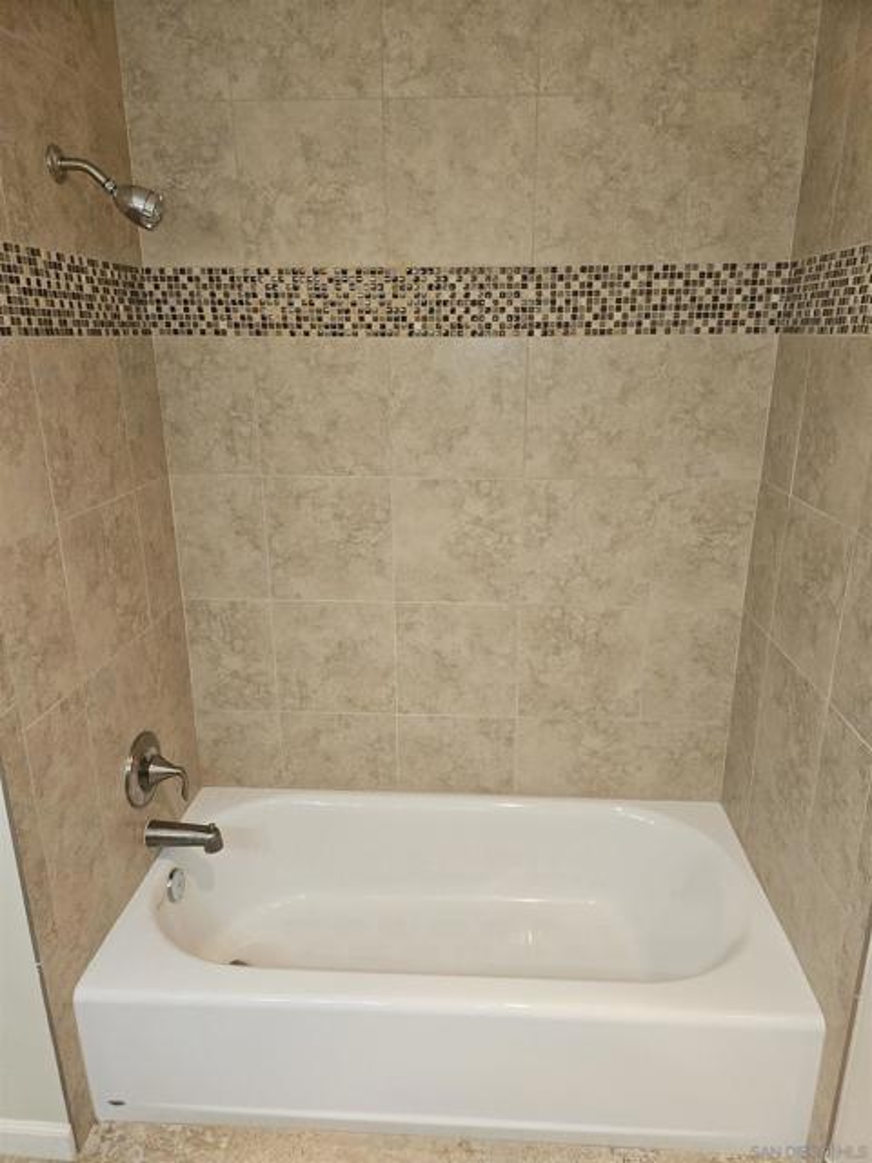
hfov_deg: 58.9
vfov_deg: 73.9
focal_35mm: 23
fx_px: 773
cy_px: 582
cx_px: 436
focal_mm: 5.4
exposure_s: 1/60
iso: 100
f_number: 1.8
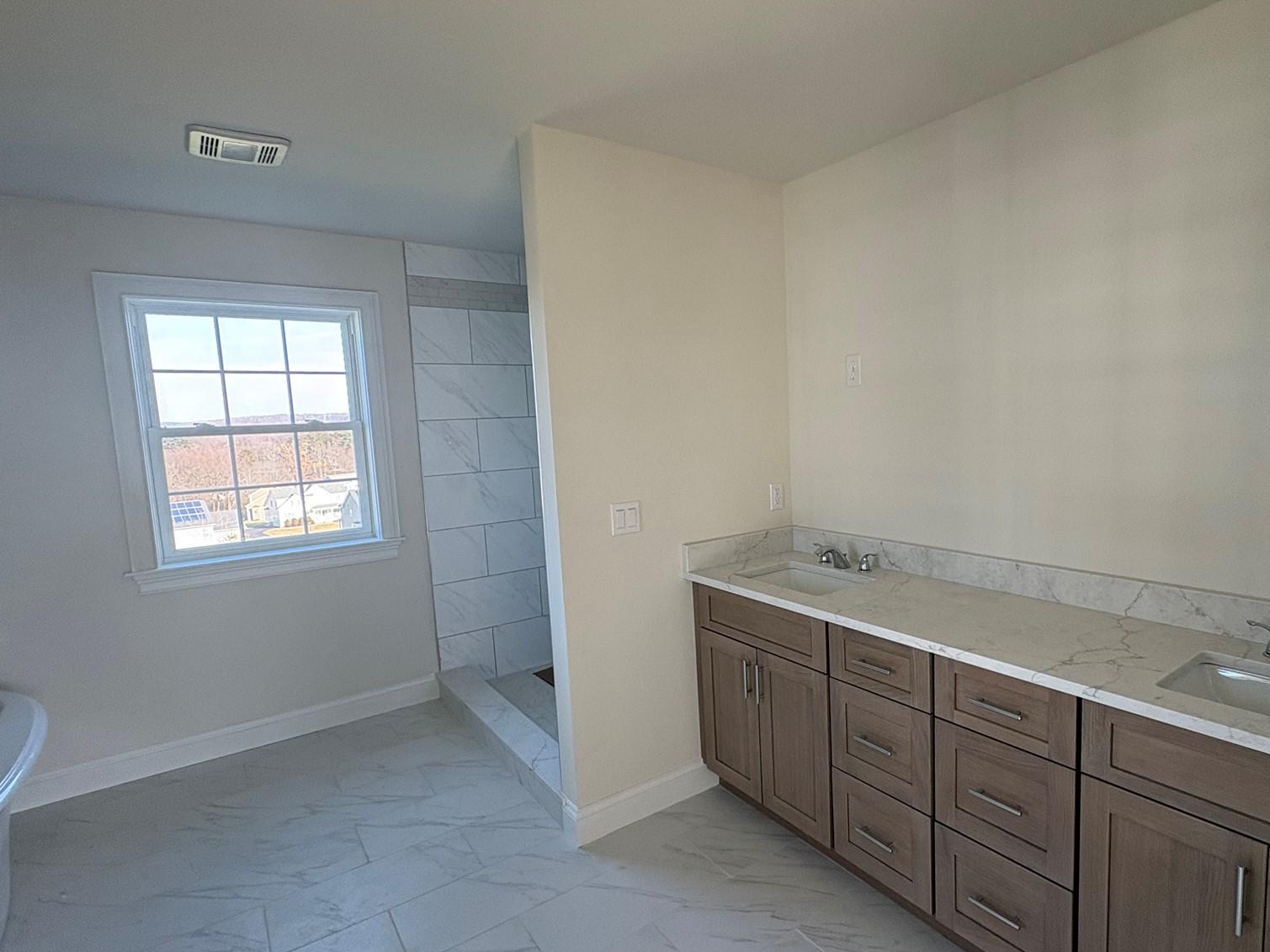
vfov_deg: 68.7
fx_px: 697
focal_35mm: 19
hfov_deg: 83.9
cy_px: 489
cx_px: 747
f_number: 2.2
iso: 100
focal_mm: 2.22
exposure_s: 1/99
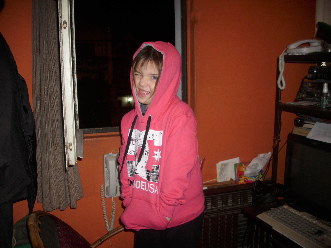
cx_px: 166
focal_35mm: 31
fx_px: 296
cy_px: 124
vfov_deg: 45.4
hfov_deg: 58.4
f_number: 2.8
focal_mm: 6.2
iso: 50
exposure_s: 1/30
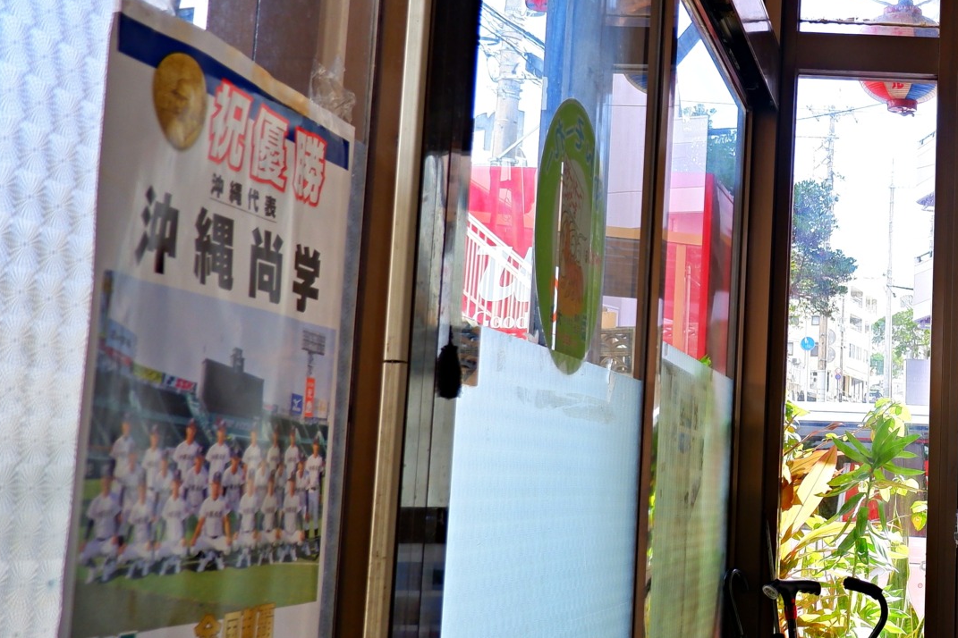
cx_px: 1092
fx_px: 1463
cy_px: 309
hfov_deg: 31.5
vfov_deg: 24.6
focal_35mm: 55
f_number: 3.5
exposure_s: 1/200
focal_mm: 15
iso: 200
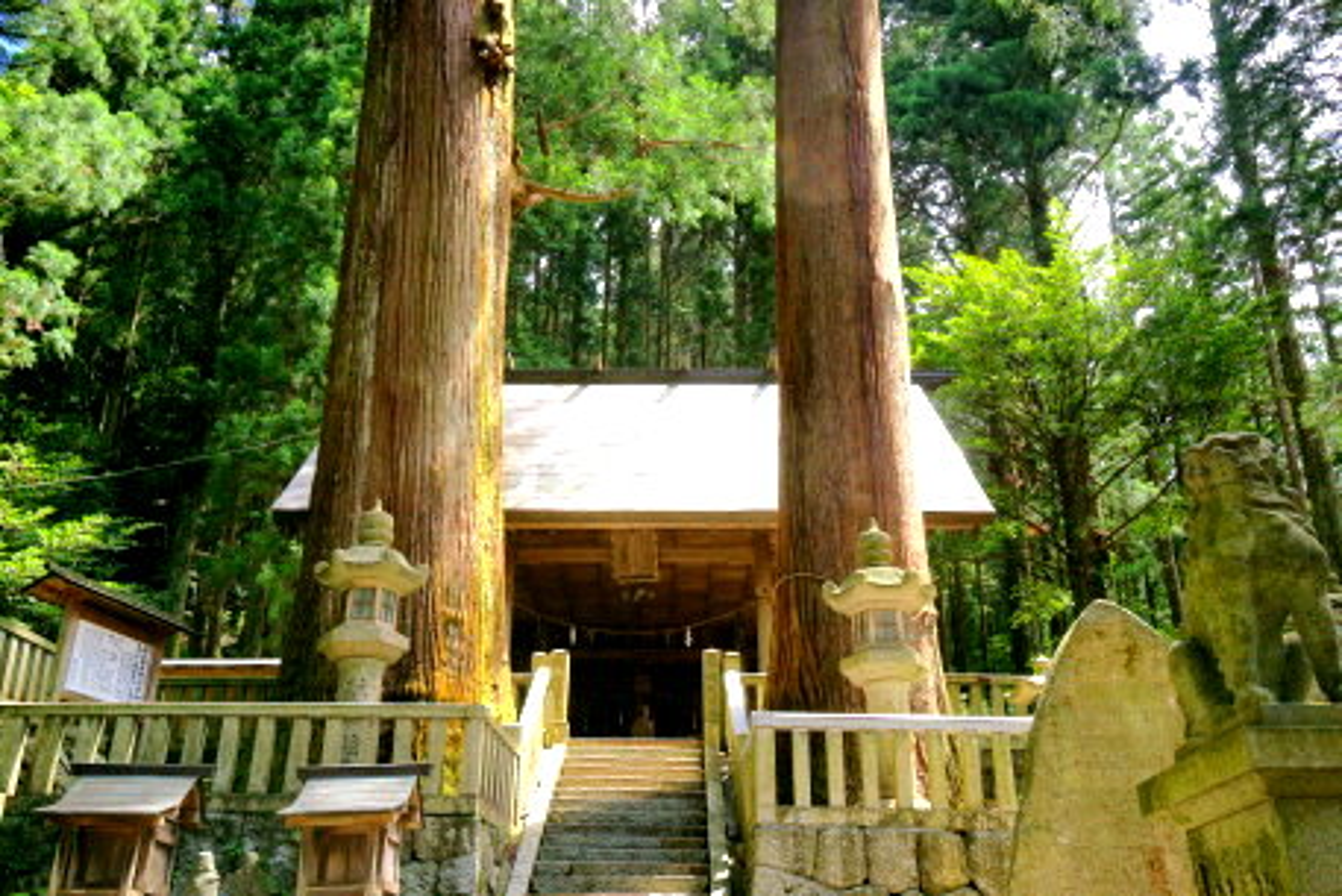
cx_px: 671
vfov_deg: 37.9
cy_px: 448
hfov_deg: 54.4
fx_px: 1305
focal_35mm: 35
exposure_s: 1/200
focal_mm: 35
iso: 320
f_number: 9
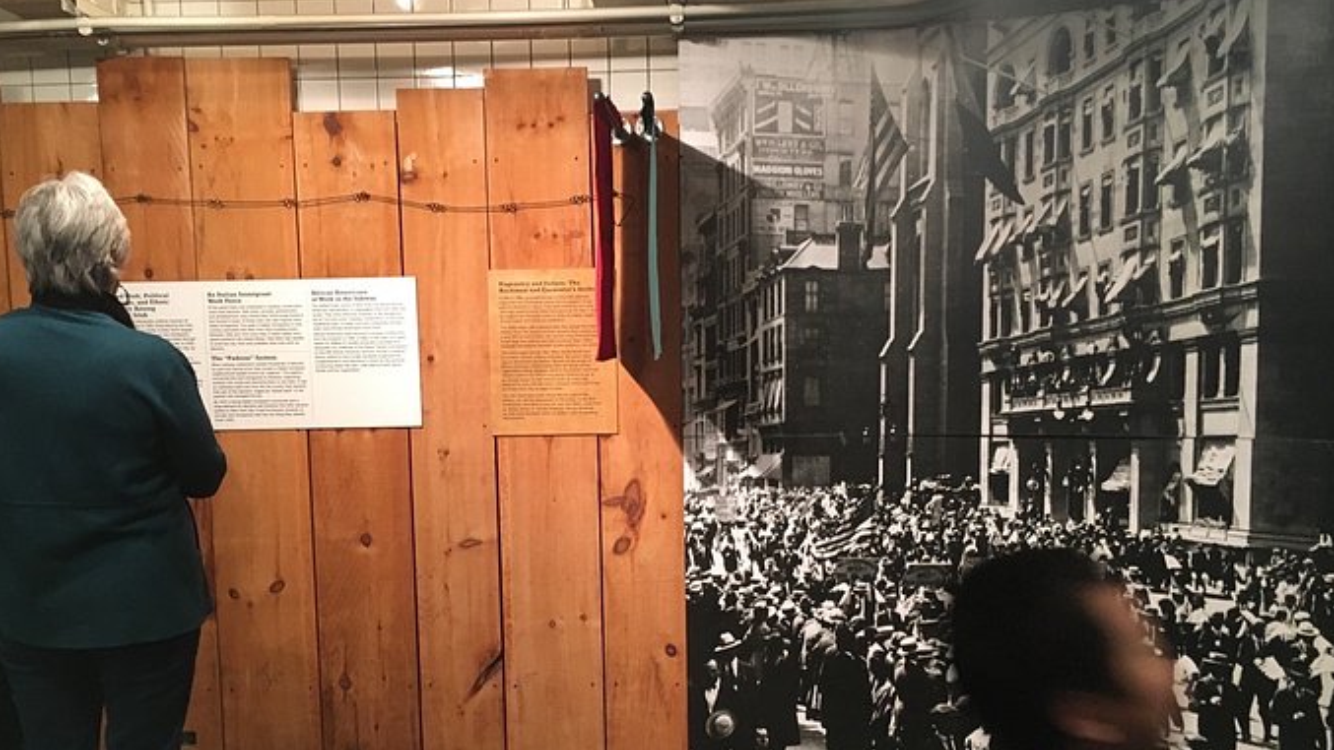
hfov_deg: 56.6
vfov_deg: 33.6
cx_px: 638
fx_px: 1238
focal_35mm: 35
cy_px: 458
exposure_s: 1/30
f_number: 2.2
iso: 160
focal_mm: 4.15
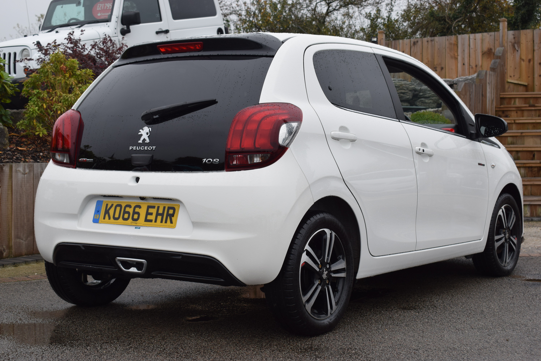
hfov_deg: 33.4
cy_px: 180
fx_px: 902
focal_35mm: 60
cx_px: 270
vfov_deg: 22.7
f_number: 8
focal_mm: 40
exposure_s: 1/250
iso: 400
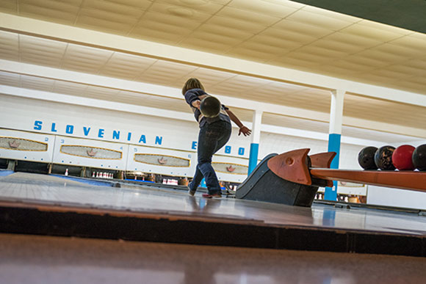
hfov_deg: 54.4
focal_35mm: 35
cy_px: 142
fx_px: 414
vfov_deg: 37.9
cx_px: 213
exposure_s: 1/250
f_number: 2.8
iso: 1100
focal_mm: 35
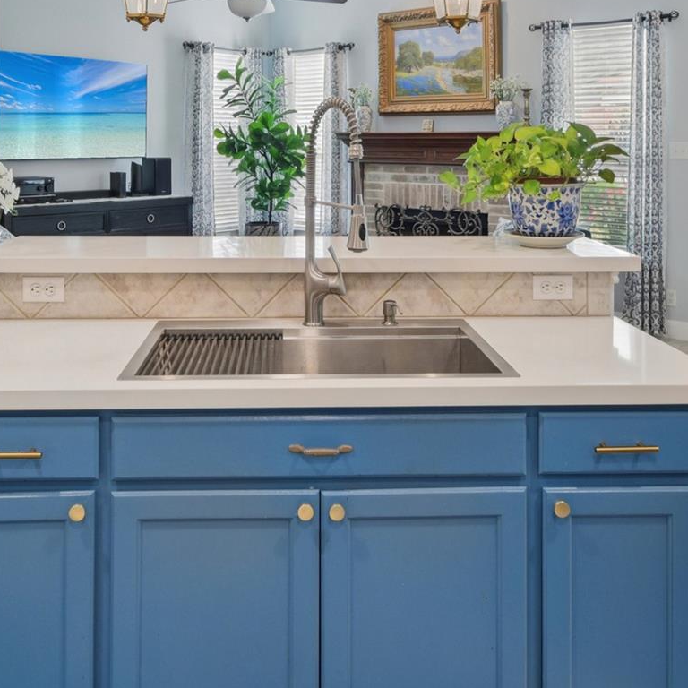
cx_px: 318
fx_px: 765
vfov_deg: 45.3
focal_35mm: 34
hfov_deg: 48.4
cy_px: 112
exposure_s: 1/8
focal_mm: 10
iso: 400
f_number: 8
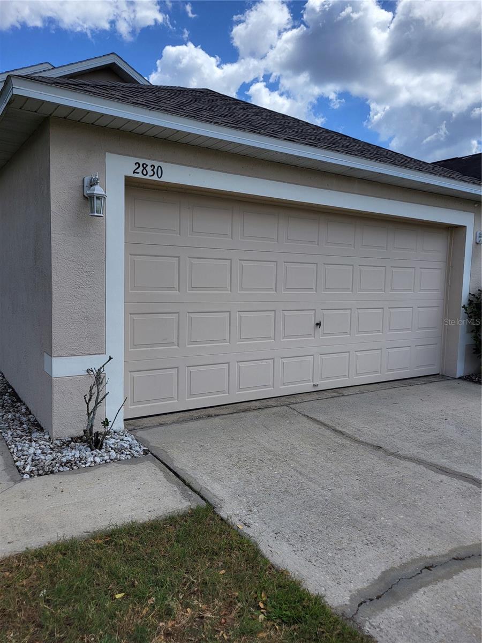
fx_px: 483
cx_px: 241
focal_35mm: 26
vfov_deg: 67.3
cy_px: 322
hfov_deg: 53.1
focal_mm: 5.4
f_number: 1.8
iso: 40
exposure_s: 1/2302
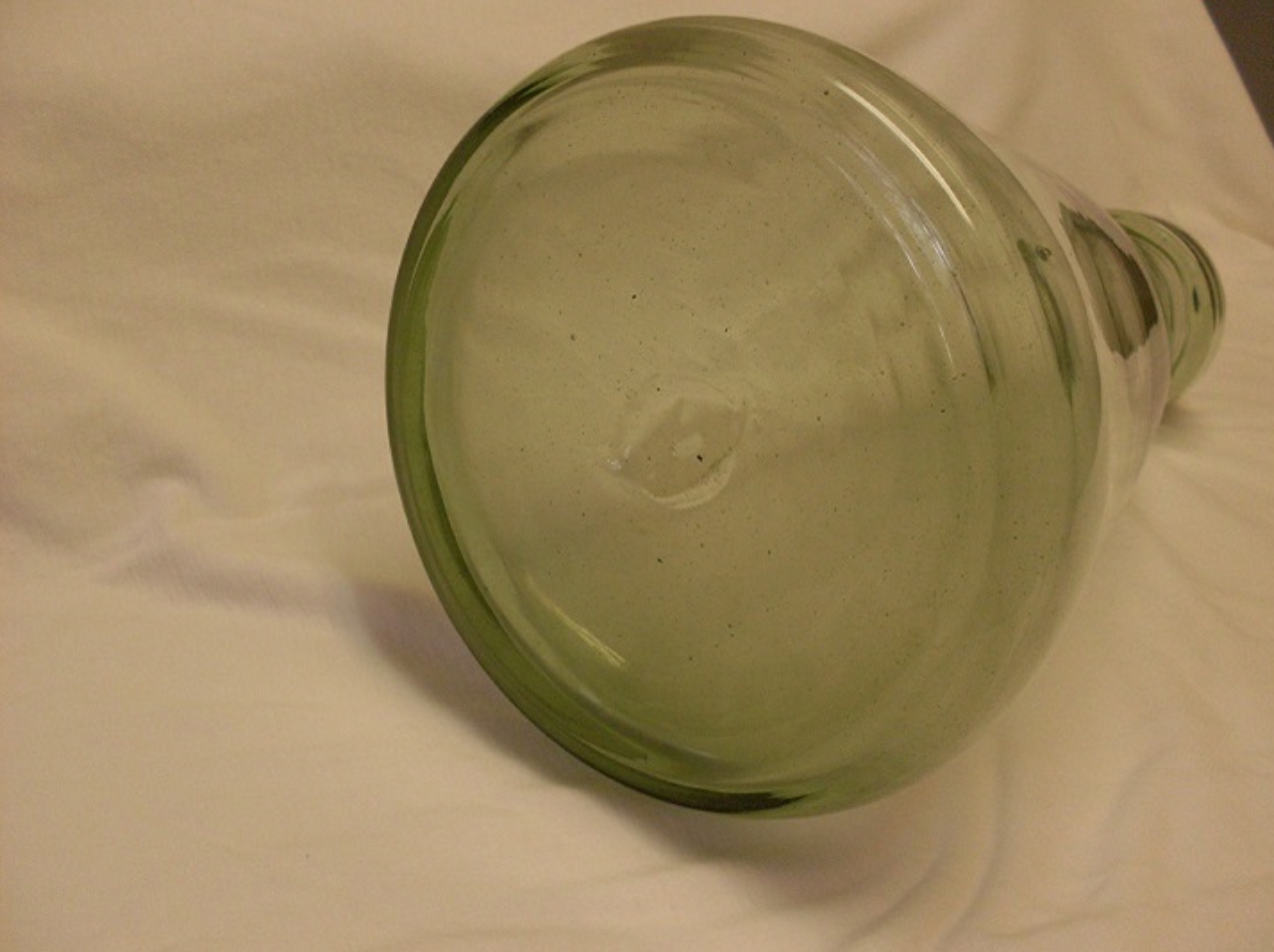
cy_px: 471
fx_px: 1470
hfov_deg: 46.8
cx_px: 666
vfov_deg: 35.9
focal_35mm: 40
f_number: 2.8
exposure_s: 1/60
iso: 100
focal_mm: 6.3
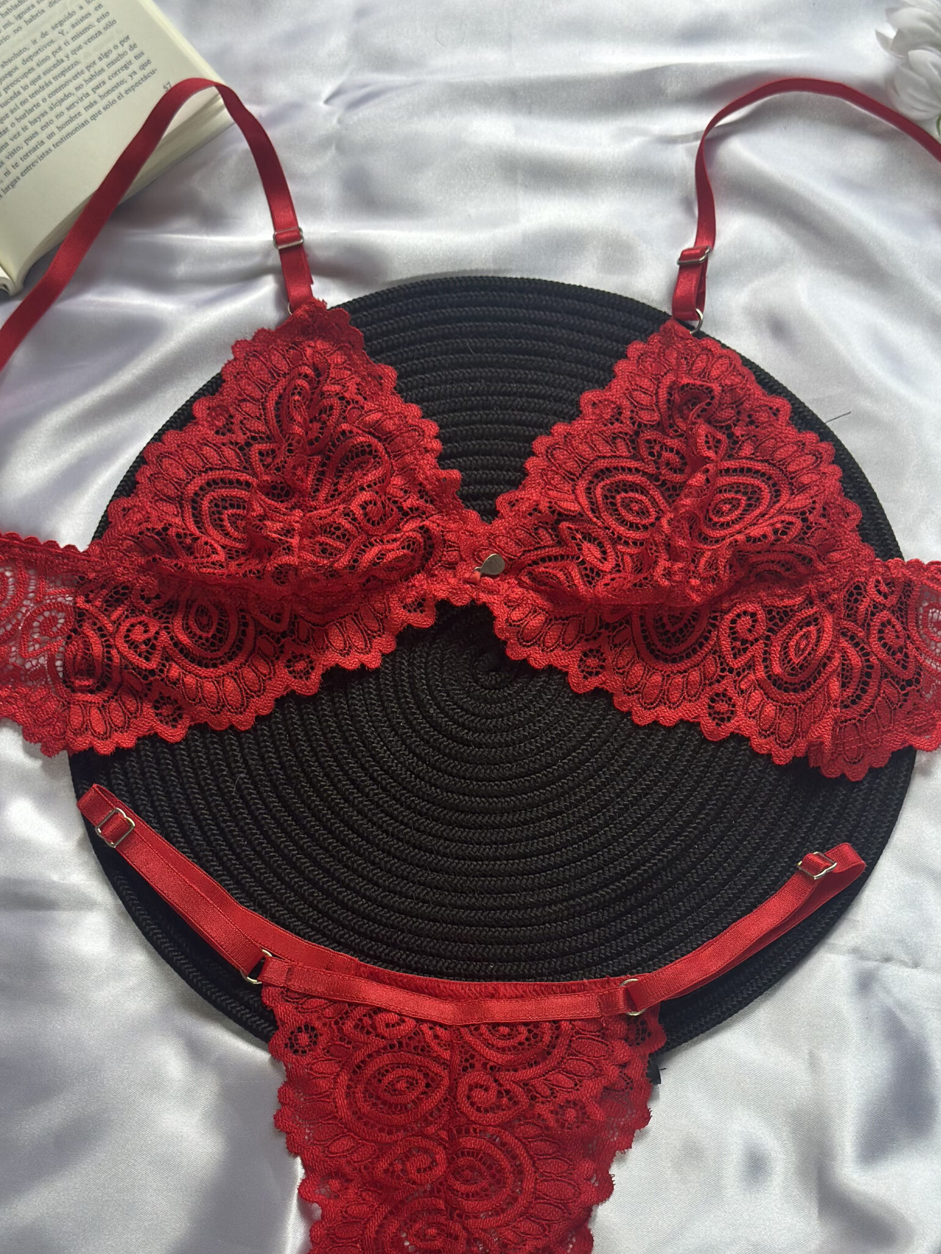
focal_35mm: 60
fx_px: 2175
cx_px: 445
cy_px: 779
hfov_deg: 24.4
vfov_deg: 32.0
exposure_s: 1/612
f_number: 1.78
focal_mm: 6.86
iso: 80
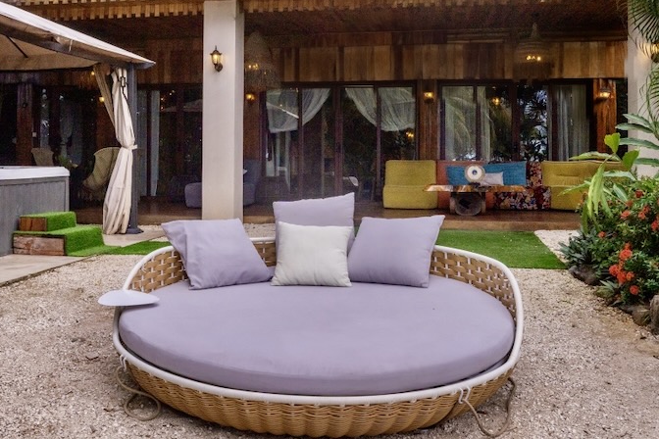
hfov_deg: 48.4
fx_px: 732
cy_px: 148
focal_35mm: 40
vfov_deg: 33.1
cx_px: 298
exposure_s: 1/640
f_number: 11
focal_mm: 21
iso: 320
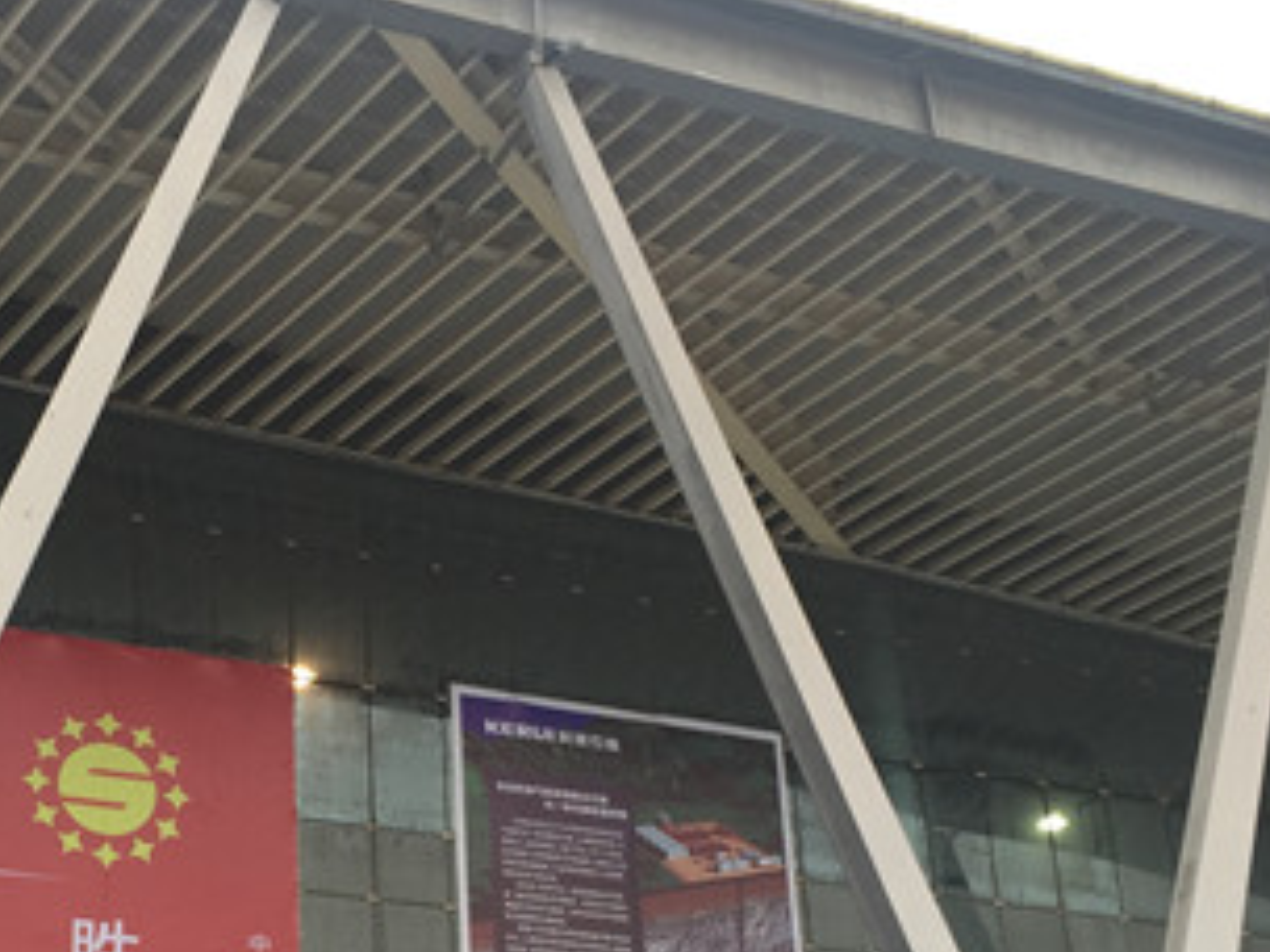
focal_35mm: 61
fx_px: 2238
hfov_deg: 31.2
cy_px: 929
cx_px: 353
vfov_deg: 23.1
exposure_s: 1/255
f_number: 2.2
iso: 32
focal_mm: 4.15
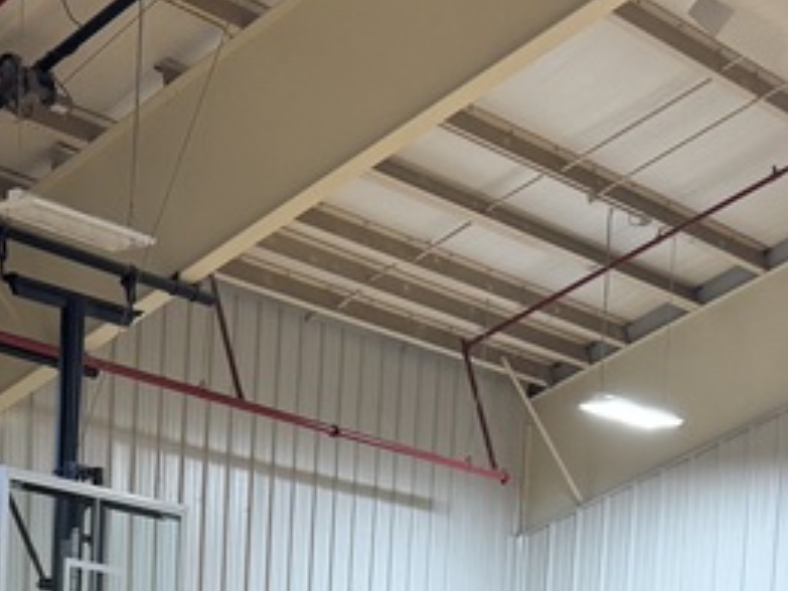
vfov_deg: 14.0
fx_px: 2141
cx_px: 139
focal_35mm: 94
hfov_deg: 20.6
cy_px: 1049
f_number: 1.78
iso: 160
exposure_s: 1/60
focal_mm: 6.76
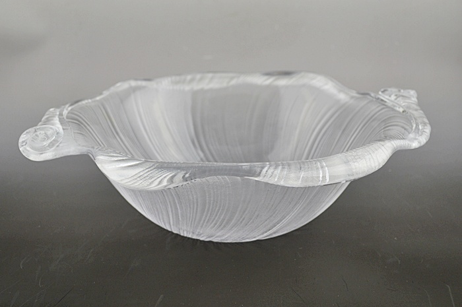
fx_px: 673
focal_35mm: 52
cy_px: 154
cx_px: 231
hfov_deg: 37.9
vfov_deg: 25.7
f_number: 5
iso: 400
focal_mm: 35
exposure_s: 1/60
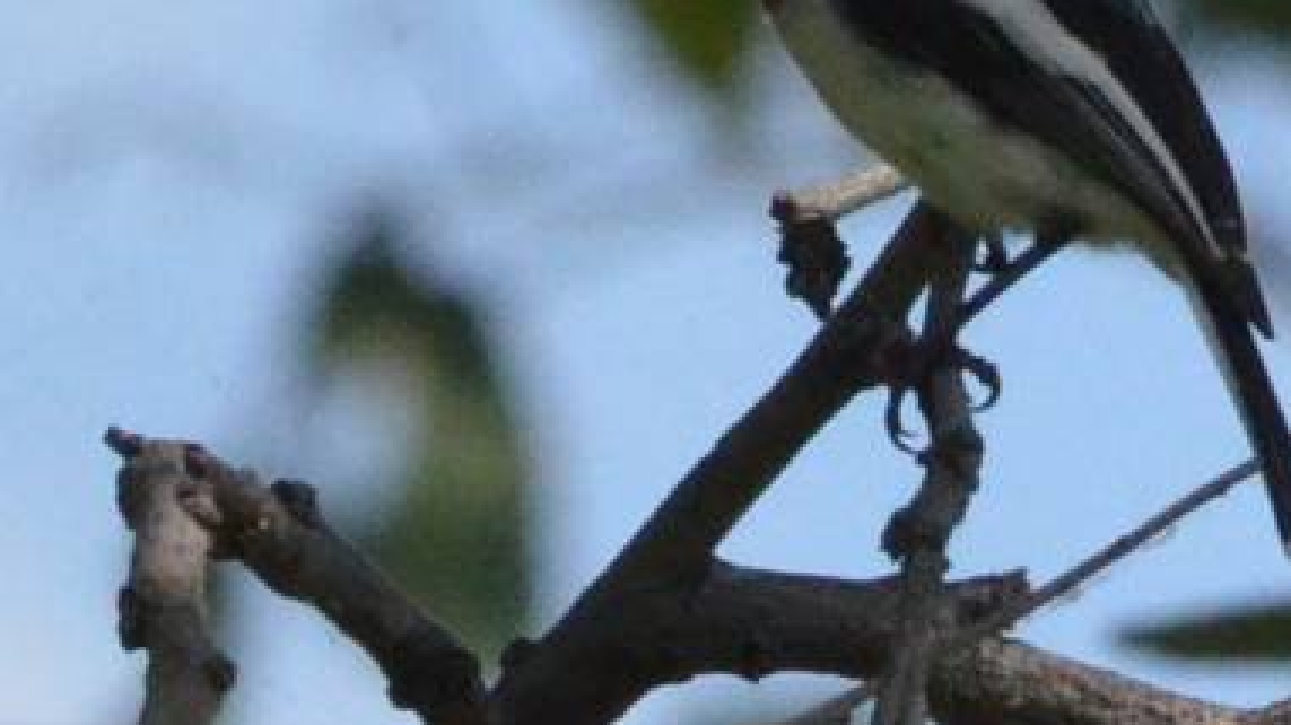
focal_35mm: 3296
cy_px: -159
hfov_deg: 0.7
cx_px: 1382
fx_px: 112790
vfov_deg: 0.4
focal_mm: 500
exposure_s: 1/2500
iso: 2500
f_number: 13
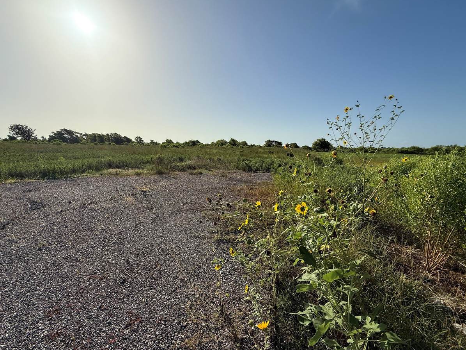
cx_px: 218
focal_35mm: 15
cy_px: 179
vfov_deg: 81.7
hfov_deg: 98.1
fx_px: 202
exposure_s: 1/4149
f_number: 2.2
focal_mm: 2.22
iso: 64
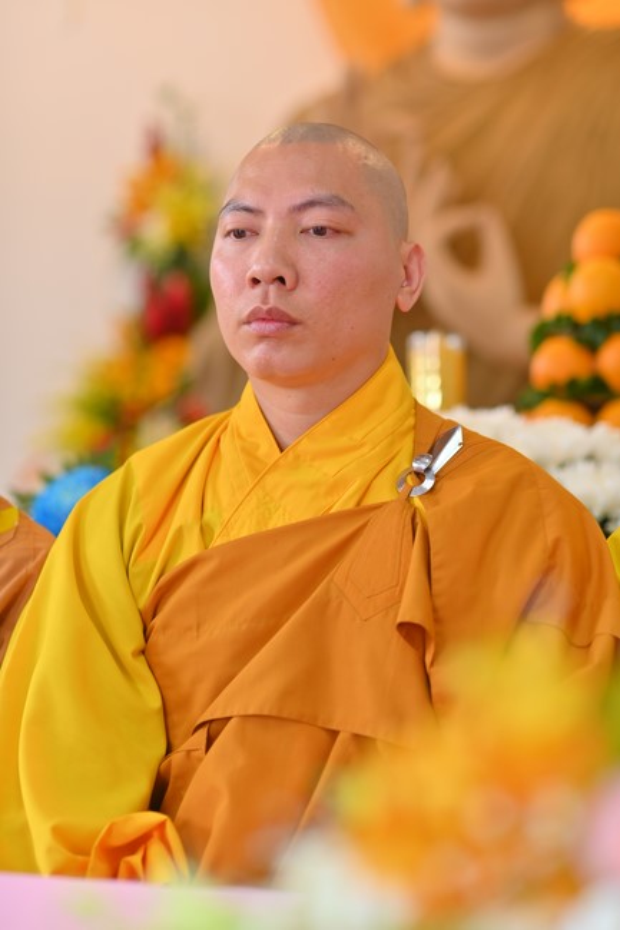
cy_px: 465
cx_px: 310
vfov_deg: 23.9
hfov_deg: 16.1
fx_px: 2197
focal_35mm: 85
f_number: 2.5
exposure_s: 1/100
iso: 125
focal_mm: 85
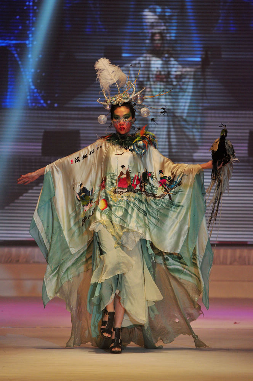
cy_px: 190
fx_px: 2537
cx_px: 126
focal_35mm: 240
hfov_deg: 5.7
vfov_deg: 8.6
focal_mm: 160
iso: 640
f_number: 4
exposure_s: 1/640
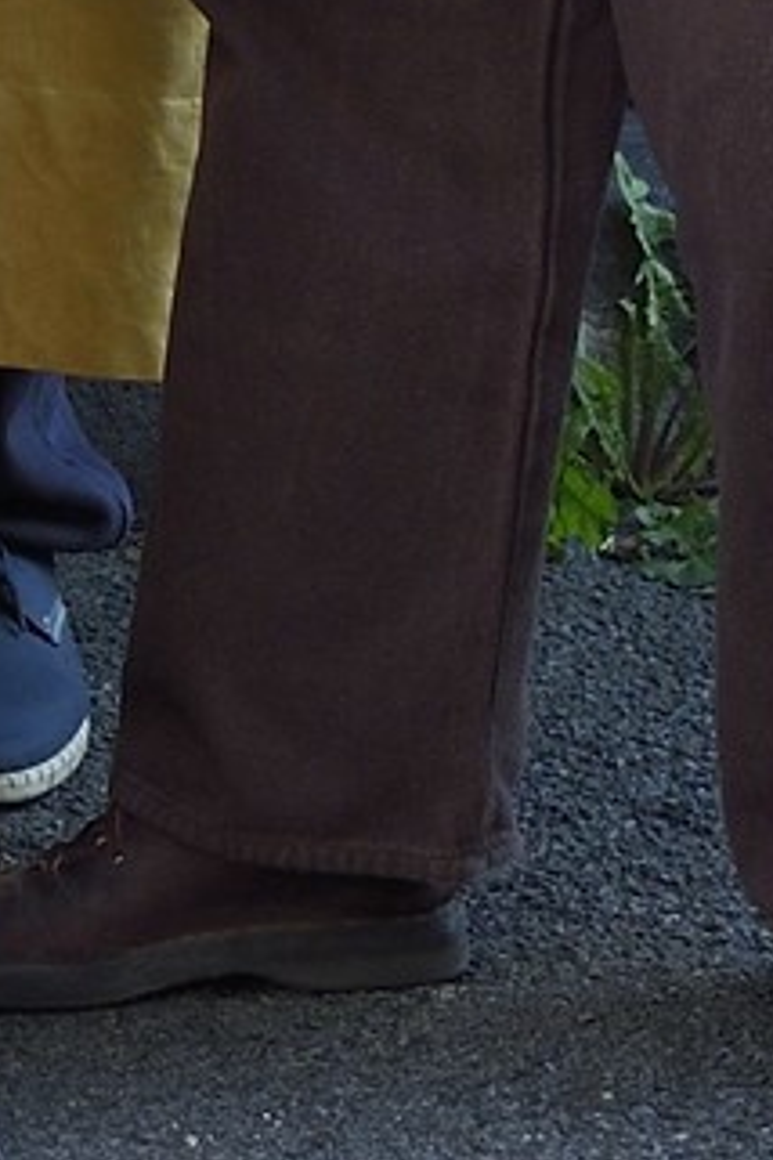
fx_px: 13269
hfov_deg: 3.3
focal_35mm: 412
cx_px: -1134
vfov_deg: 4.7
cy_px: -2531
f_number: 6.3
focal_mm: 55
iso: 400
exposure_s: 1/200
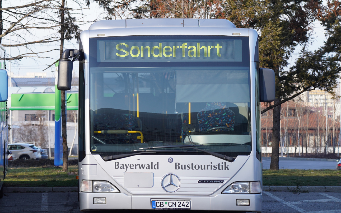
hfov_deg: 18.1
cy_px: 114
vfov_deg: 11.4
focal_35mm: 115
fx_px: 1069
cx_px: 170
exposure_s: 1/200
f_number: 5.6
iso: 200
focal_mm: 112
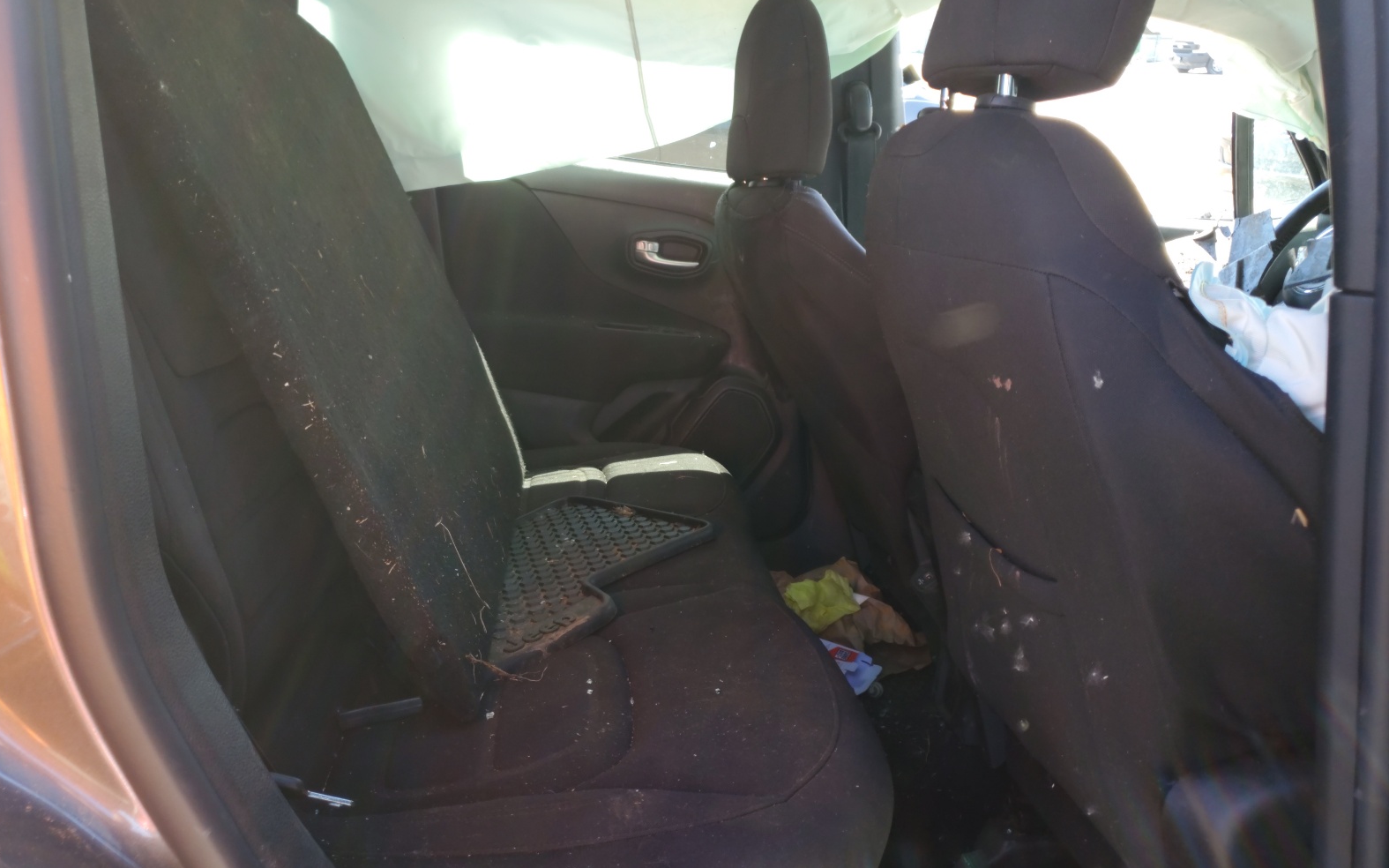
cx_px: 685
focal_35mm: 28
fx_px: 1060
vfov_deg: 44.5
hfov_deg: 66.5
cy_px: 434
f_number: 1.5
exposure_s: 1/130
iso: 50
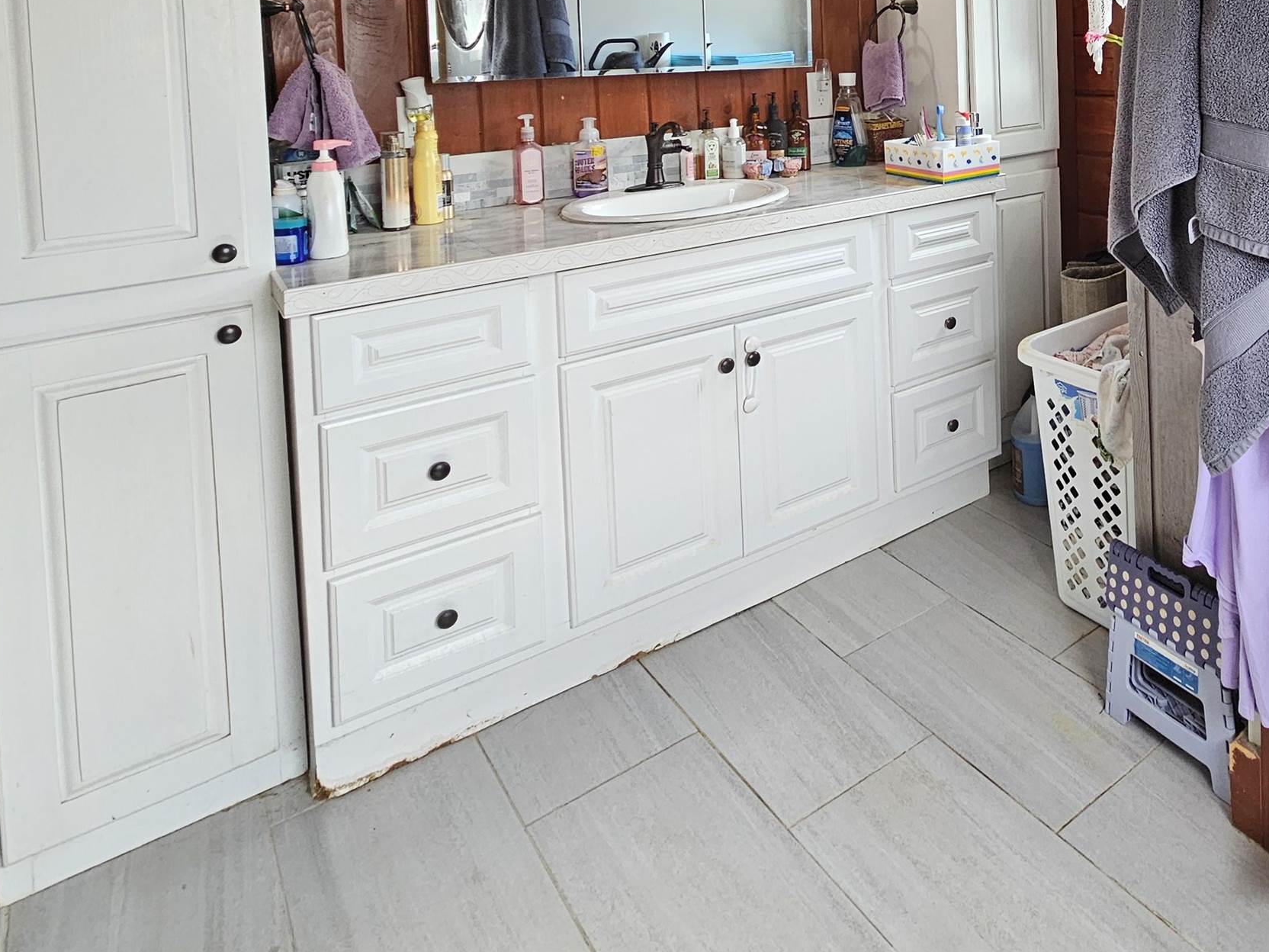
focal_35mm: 24
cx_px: 991
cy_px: 86
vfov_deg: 50.1
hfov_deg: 65.9
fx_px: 880
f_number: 2.2
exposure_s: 1/60
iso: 200
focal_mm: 2.2
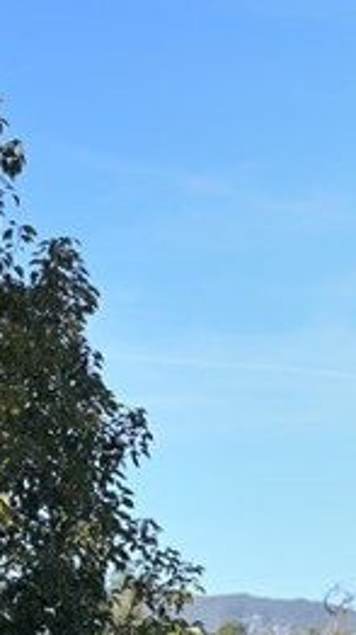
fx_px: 2825
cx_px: 710
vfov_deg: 12.6
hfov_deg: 7.0
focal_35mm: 168
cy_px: 663
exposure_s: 1/8000
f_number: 3.2
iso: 800
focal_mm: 41
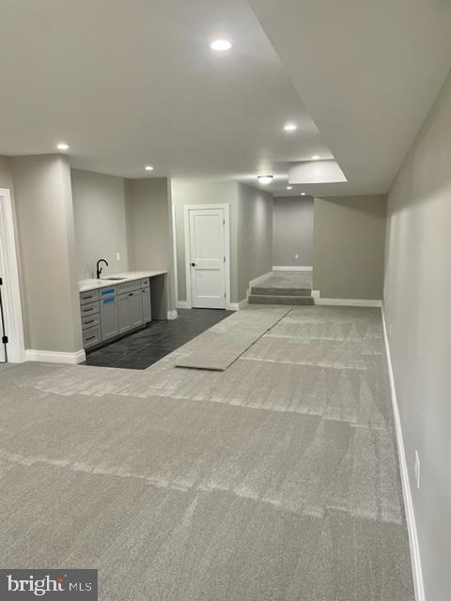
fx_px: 452
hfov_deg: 53.1
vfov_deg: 67.3
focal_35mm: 26
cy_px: 300
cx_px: 226
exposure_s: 1/60
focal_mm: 4.2
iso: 100
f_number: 1.6
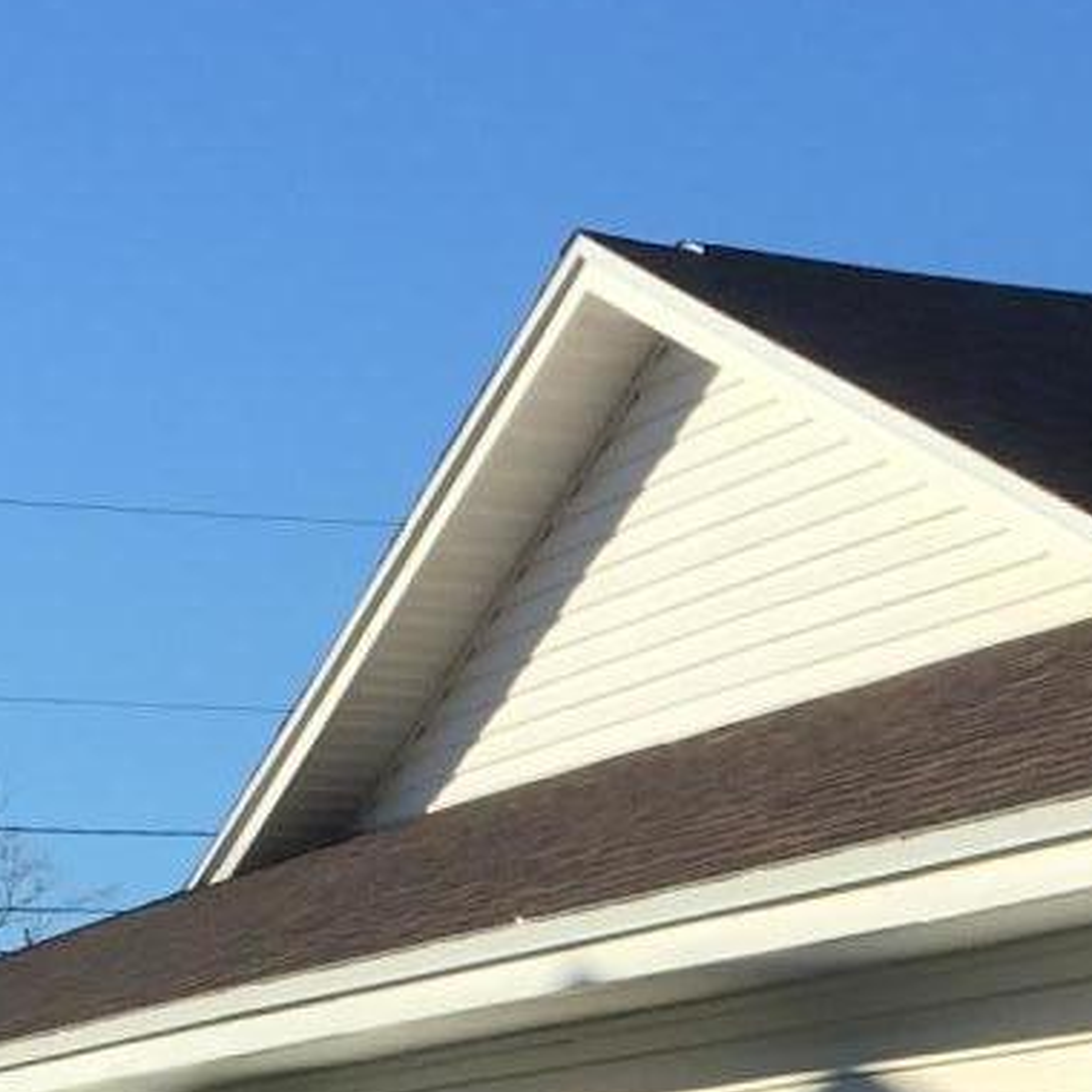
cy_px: 1595
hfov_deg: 12.6
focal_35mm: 135
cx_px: 1313
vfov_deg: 12.4
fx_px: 4818
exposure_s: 1/1789
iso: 25
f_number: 2.2
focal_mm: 4.15
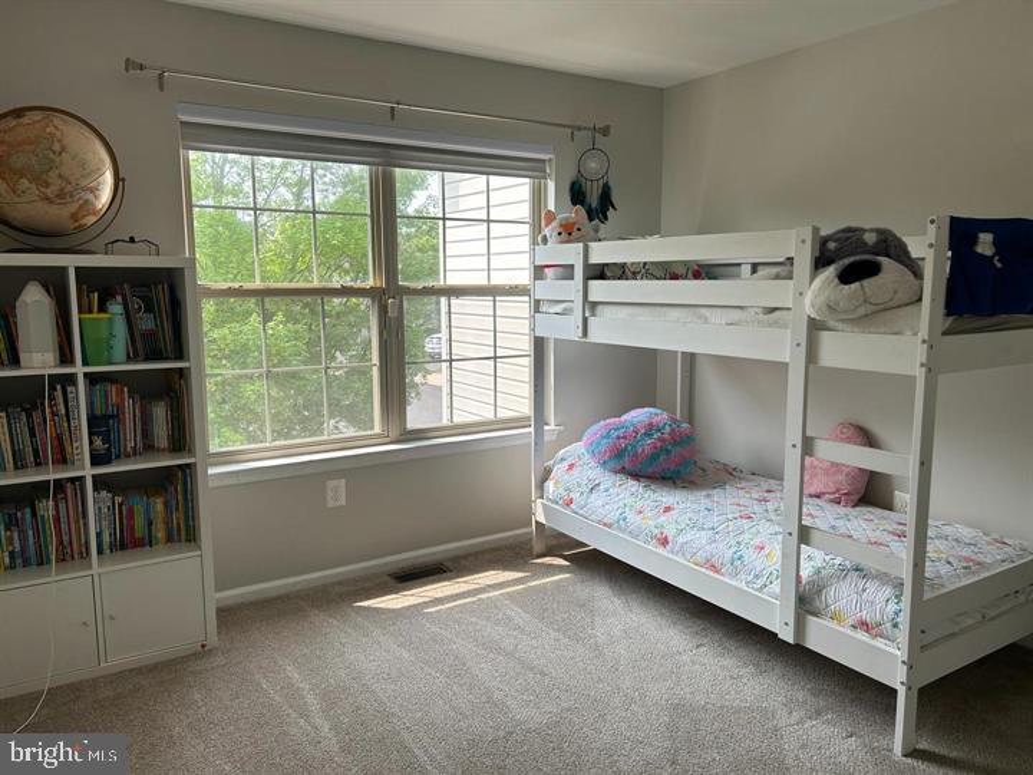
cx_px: 516
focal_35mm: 26
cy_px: 388
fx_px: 776
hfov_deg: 67.3
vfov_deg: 53.1
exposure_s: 1/452
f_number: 1.5
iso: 50
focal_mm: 5.7
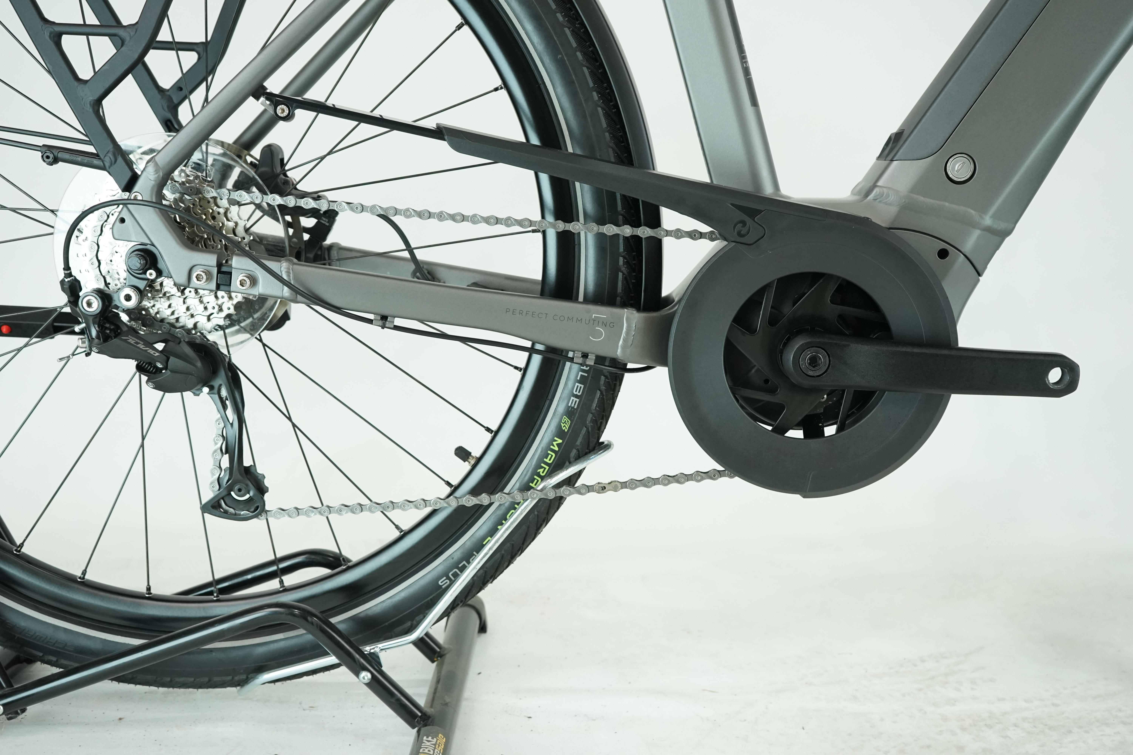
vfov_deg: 35.9
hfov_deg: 51.9
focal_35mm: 37
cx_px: 566
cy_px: 378
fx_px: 1164
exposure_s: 1/200
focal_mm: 37
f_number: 5.6
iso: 1600
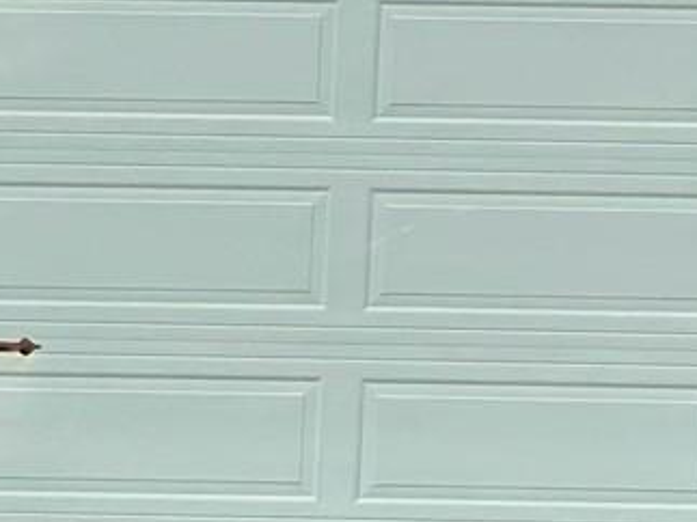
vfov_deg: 6.2
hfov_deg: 8.0
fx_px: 4790
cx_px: 1381
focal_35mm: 238
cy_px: -280
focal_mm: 6.86
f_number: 1.78
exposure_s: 1/15873
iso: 100
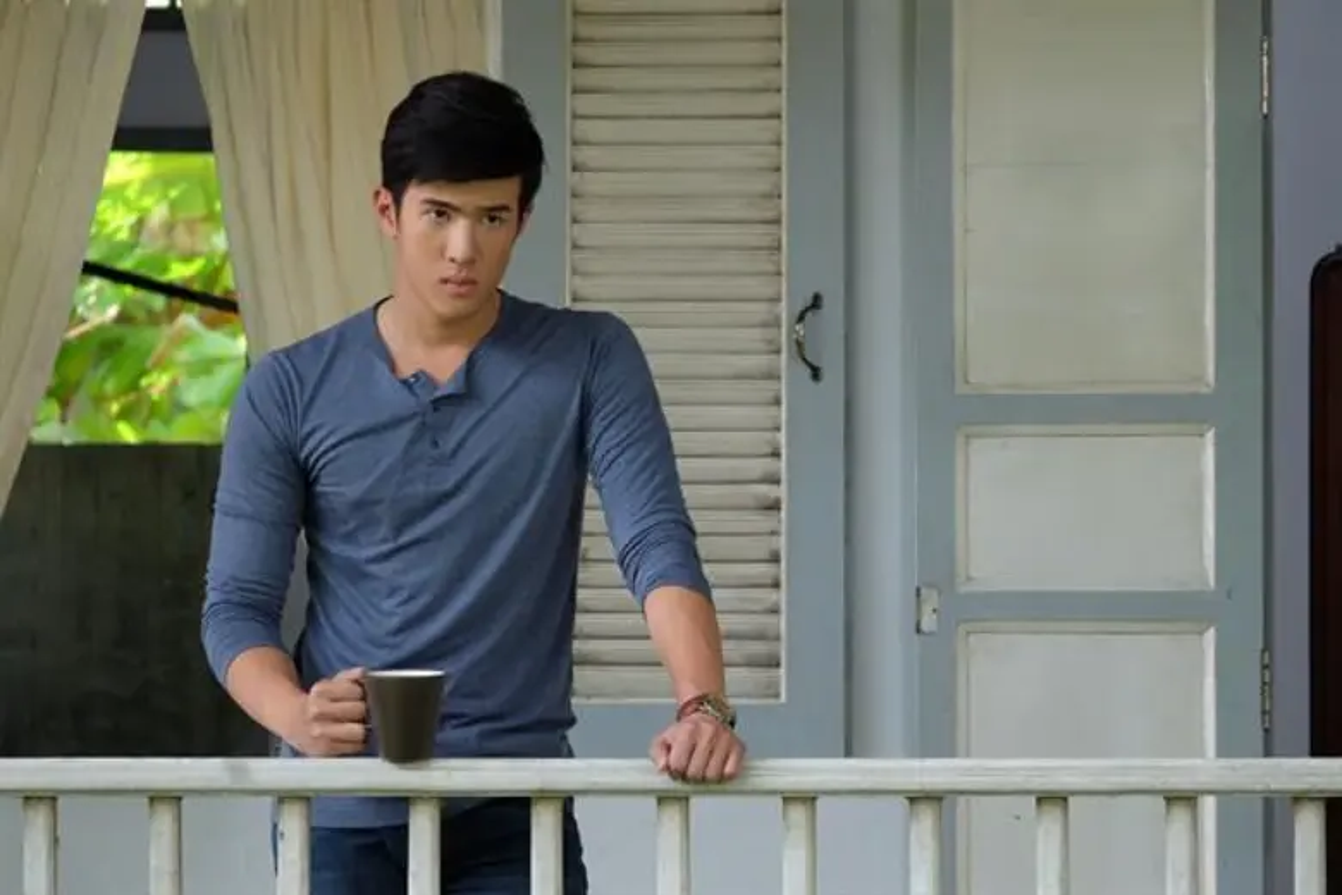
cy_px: 448
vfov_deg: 4.0
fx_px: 12860
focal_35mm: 345
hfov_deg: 6.0
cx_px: 671
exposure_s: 1/125
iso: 800
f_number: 6.7
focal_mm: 230
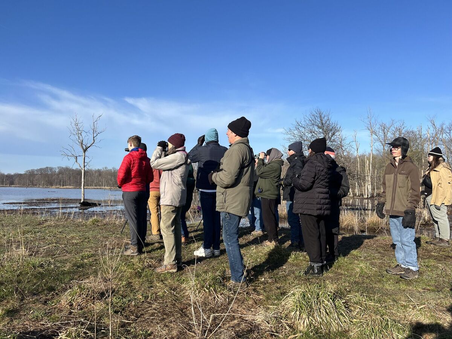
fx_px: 339
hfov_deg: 67.3
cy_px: 170
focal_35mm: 26
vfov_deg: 53.1
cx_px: 226
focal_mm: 5.7
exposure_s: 1/3704
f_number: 1.5
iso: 50
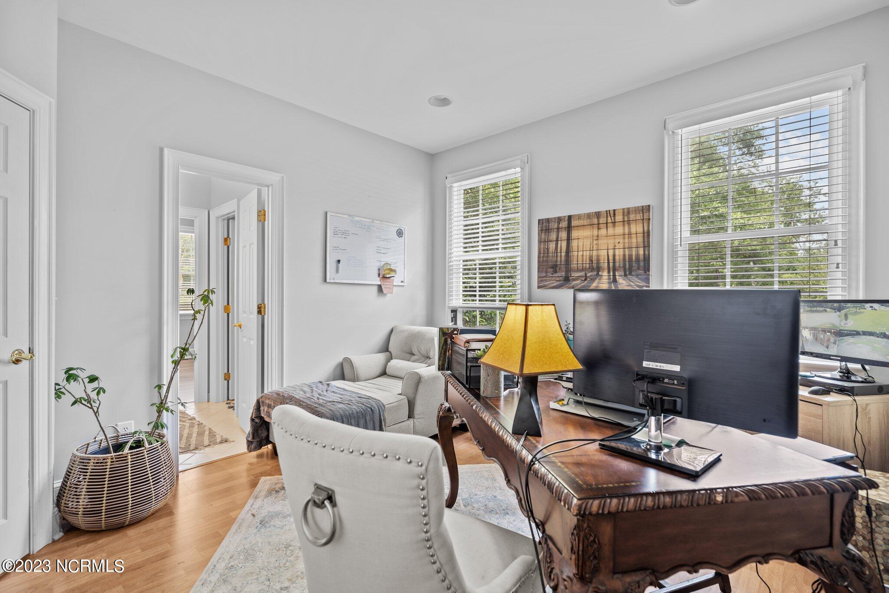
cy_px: 296
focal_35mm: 16
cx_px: 444
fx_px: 395
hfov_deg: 96.7
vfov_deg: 73.7
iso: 200
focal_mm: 16
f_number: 4
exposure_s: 1/6
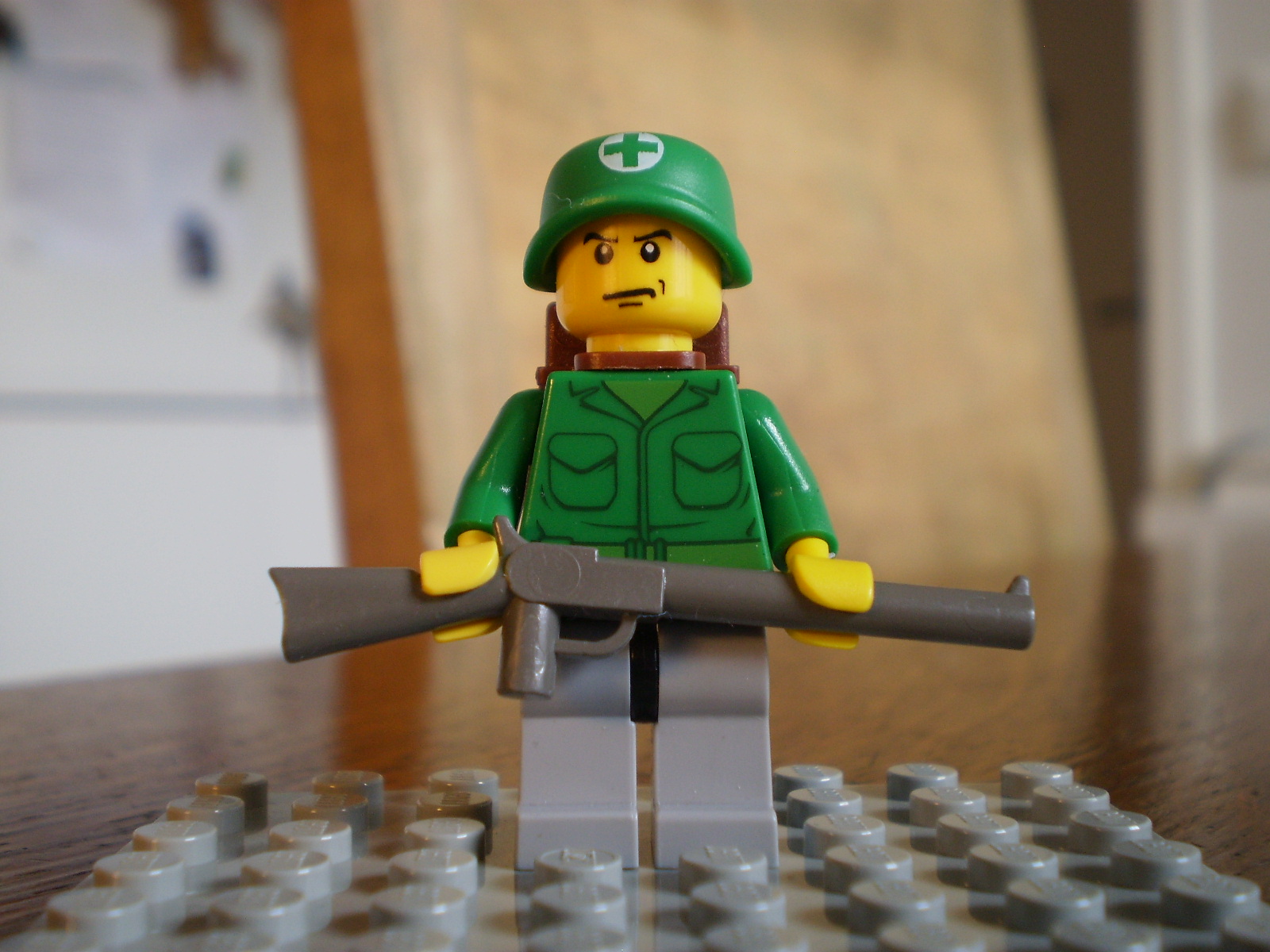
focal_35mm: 42
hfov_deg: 44.8
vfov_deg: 34.3
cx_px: 635
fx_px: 1541
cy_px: 476
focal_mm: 7.4
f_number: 3.5
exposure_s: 1/8
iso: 125
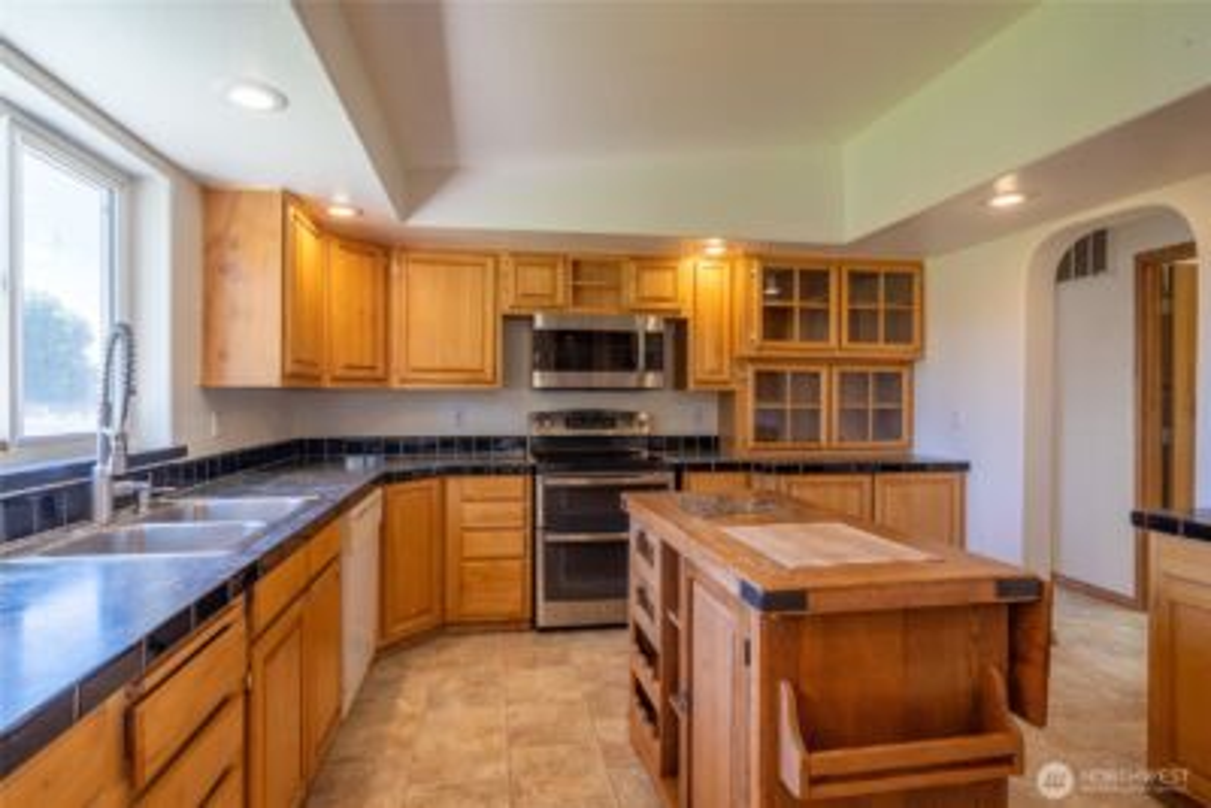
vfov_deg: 67.4
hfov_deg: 90.0
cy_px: 404
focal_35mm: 18
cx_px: 606
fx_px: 606
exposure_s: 1/30
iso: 160
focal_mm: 18
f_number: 8
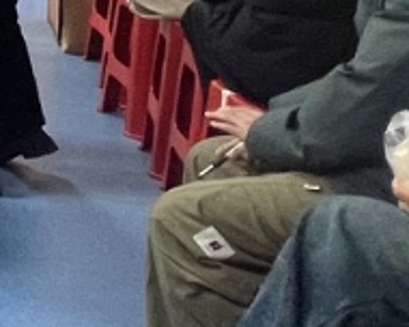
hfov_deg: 11.5
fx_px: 1295
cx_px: -779
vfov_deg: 13.0
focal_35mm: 107
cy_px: -273
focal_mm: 1.57
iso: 160
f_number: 1.8
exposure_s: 1/99
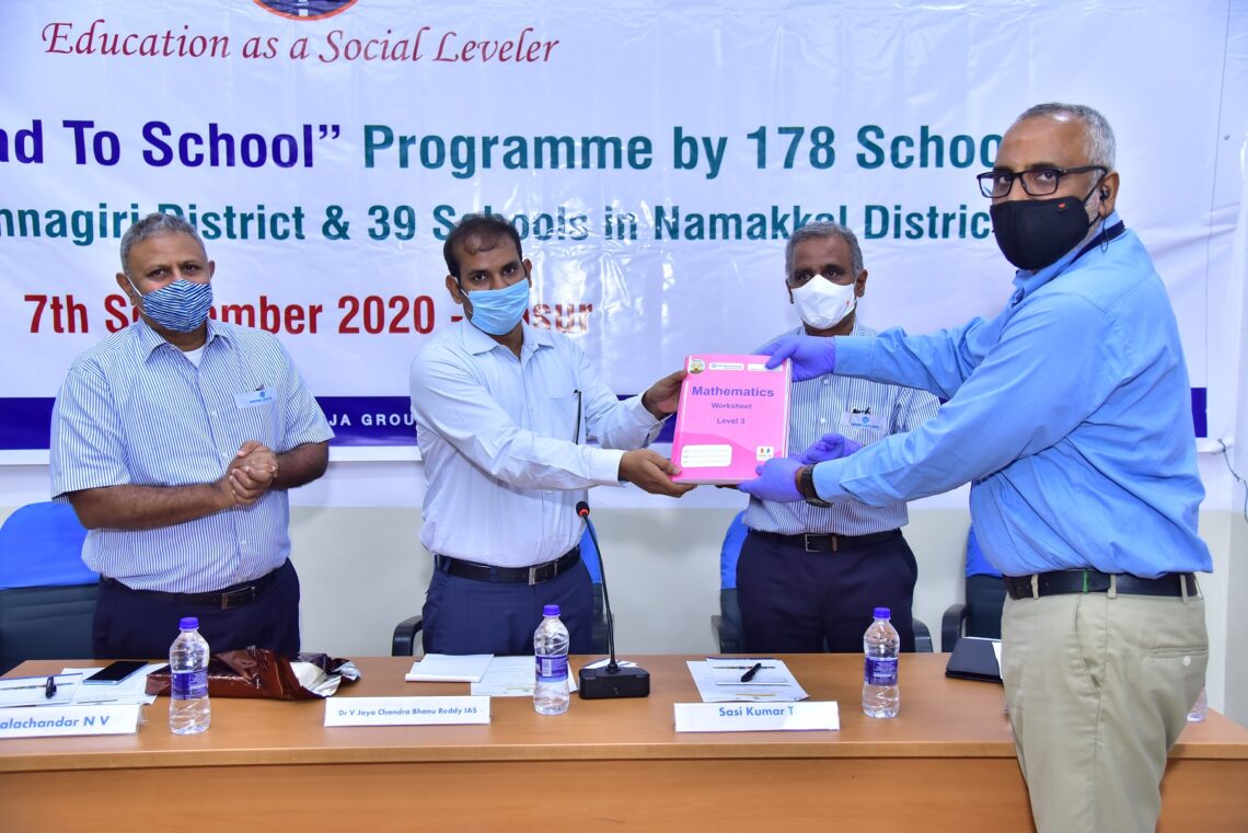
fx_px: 1318
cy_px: 416
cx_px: 624
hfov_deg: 50.7
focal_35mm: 38
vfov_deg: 35.1
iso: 800
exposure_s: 1/160
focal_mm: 38
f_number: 4
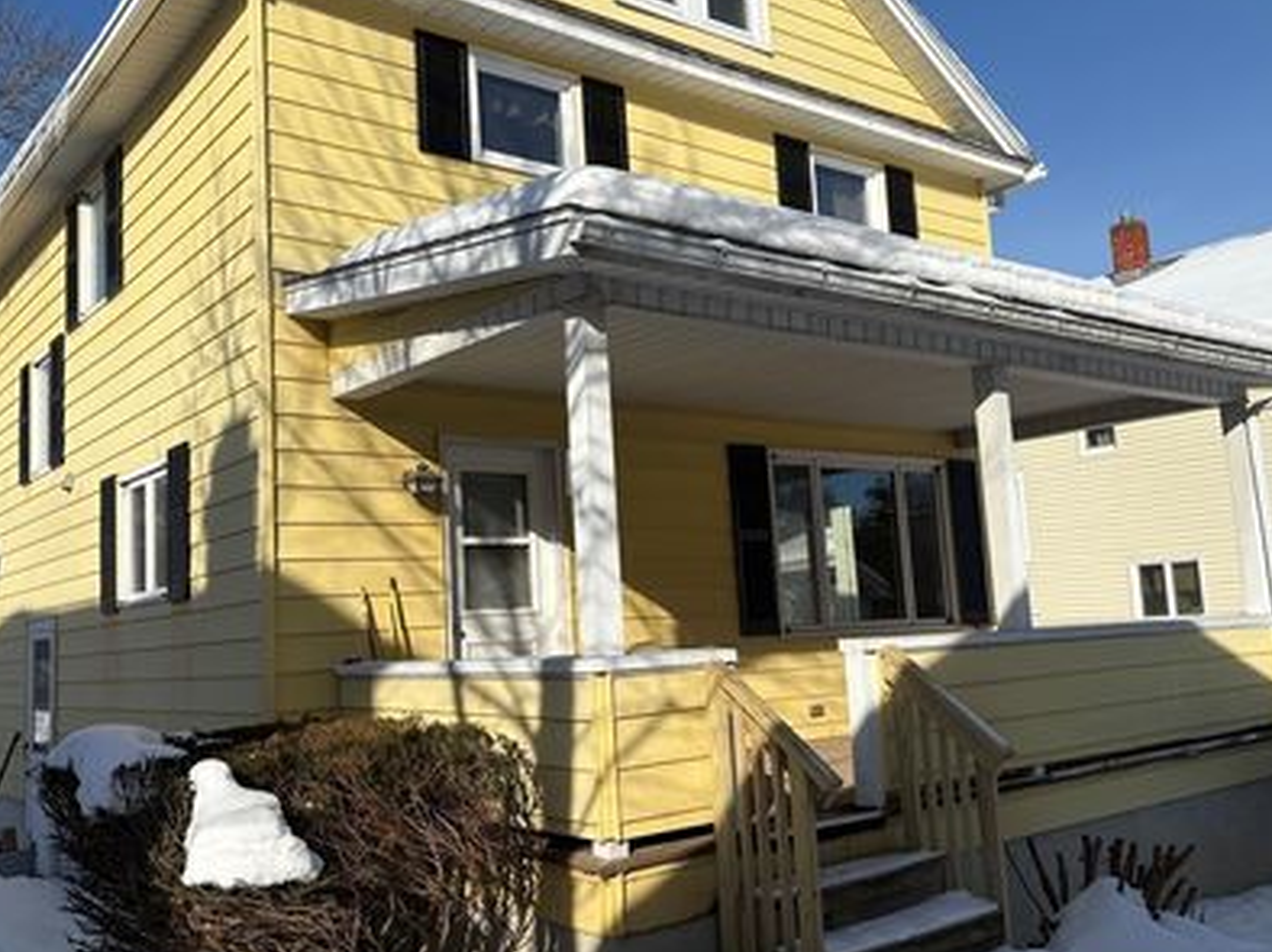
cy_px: 460
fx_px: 1212
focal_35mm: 33
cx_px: 617
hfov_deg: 55.4
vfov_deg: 42.9
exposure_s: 1/6329
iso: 50
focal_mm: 5.96
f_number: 1.6
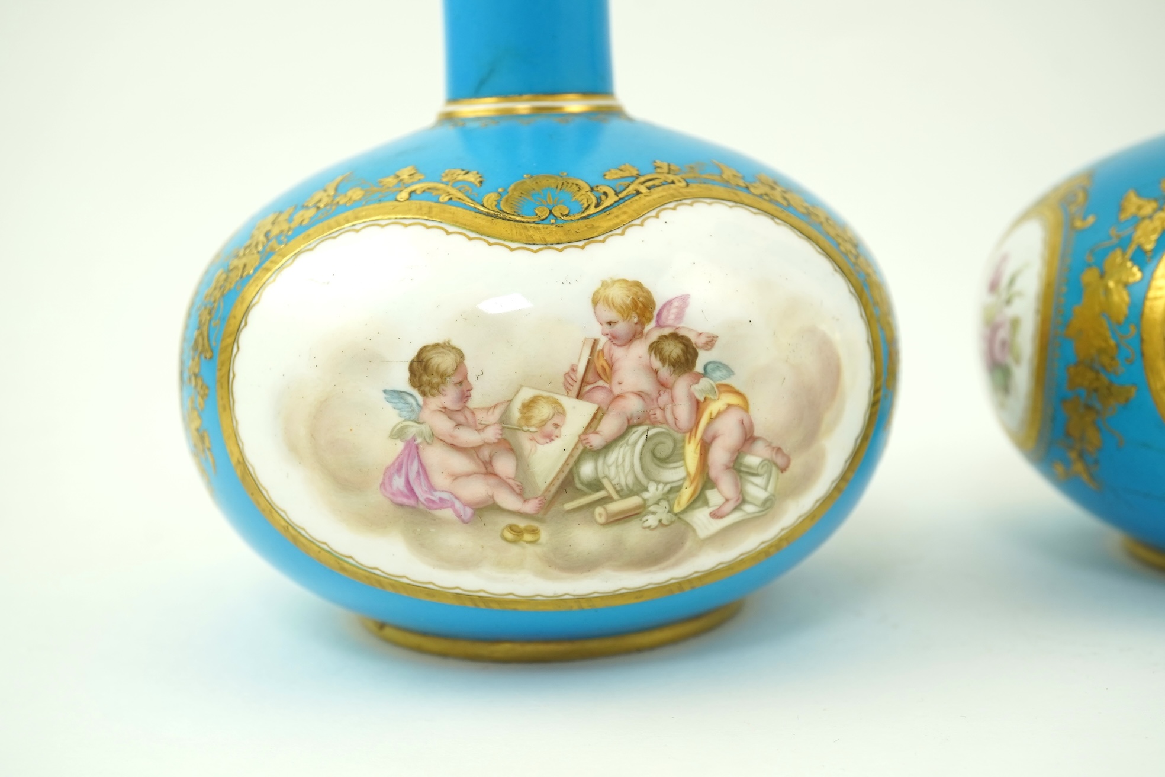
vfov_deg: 29.9
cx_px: 582
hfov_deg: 43.6
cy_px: 388
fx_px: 1456
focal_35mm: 45
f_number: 10
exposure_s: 1/50
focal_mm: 30
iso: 400
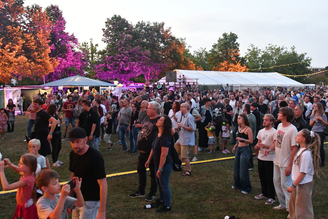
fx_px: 328
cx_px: 164
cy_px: 110
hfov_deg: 53.1
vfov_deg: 36.9
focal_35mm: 36
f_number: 2.8
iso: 8000
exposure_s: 1/100
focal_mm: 24
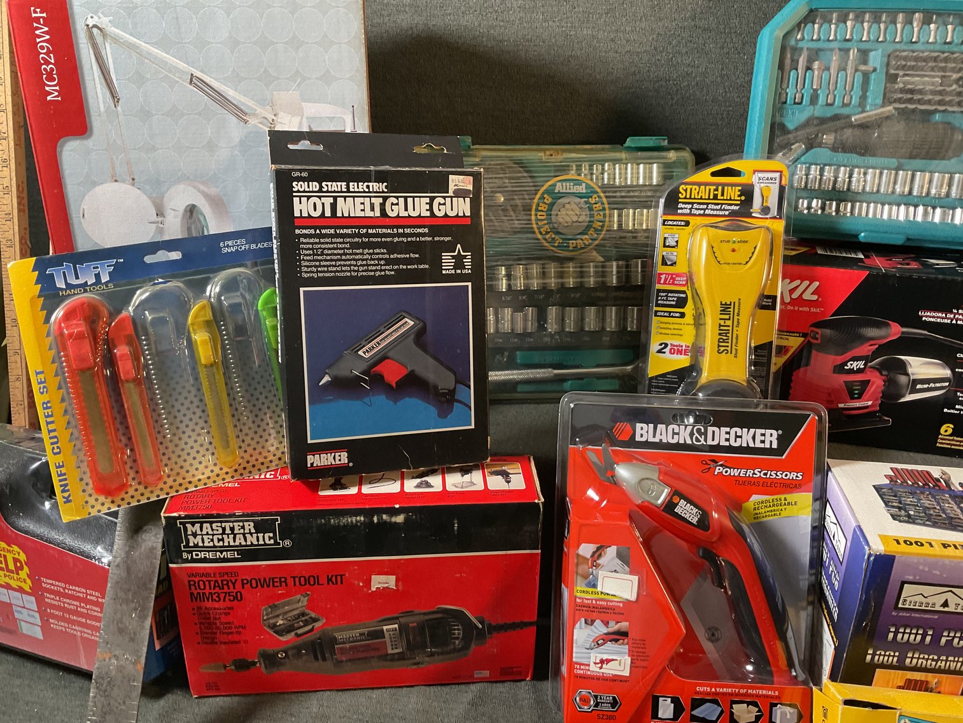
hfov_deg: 61.7
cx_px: 482
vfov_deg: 48.2
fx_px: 807
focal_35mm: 29
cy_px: 362
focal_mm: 3
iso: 160
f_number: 1.8
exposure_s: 1/60
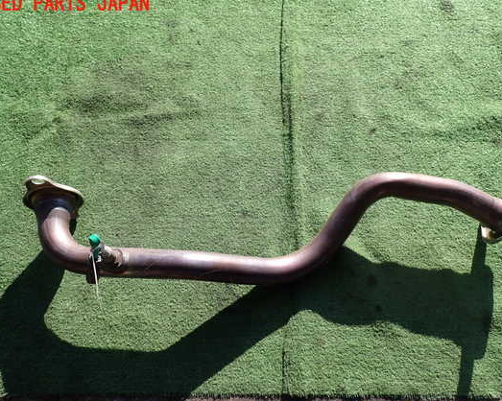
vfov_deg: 51.5
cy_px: 208
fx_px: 416
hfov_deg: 62.2
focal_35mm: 28
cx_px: 263
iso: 100
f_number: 2.8
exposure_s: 1/640
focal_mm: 4.5
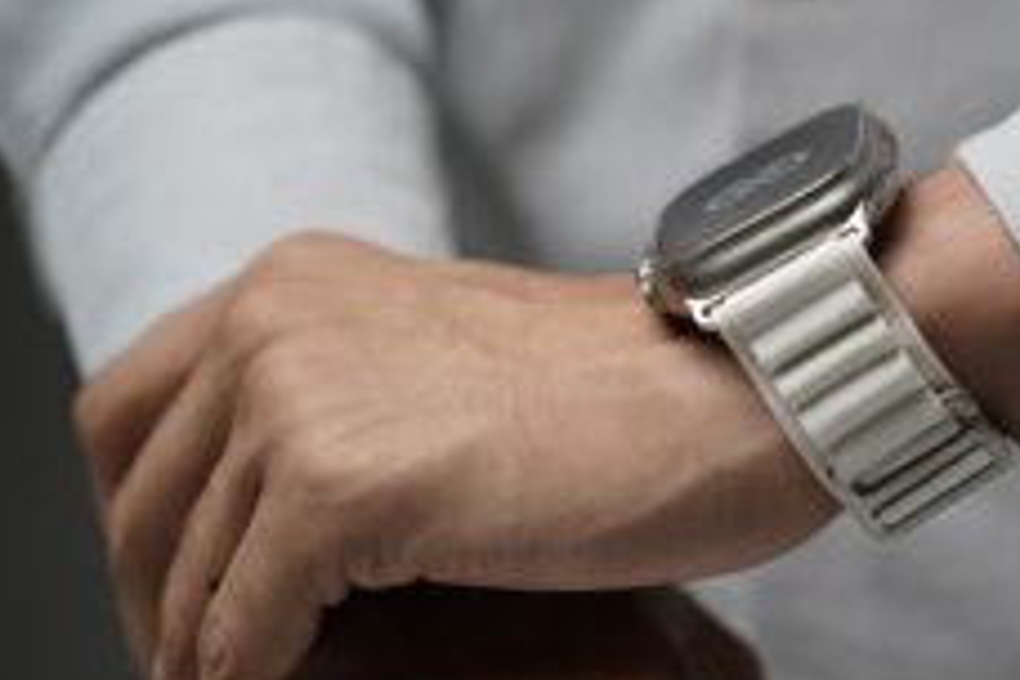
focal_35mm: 158
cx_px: 881
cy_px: 338
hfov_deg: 12.9
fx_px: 4476
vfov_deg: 8.7
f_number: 2.8
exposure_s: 1/200
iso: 1600
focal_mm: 90
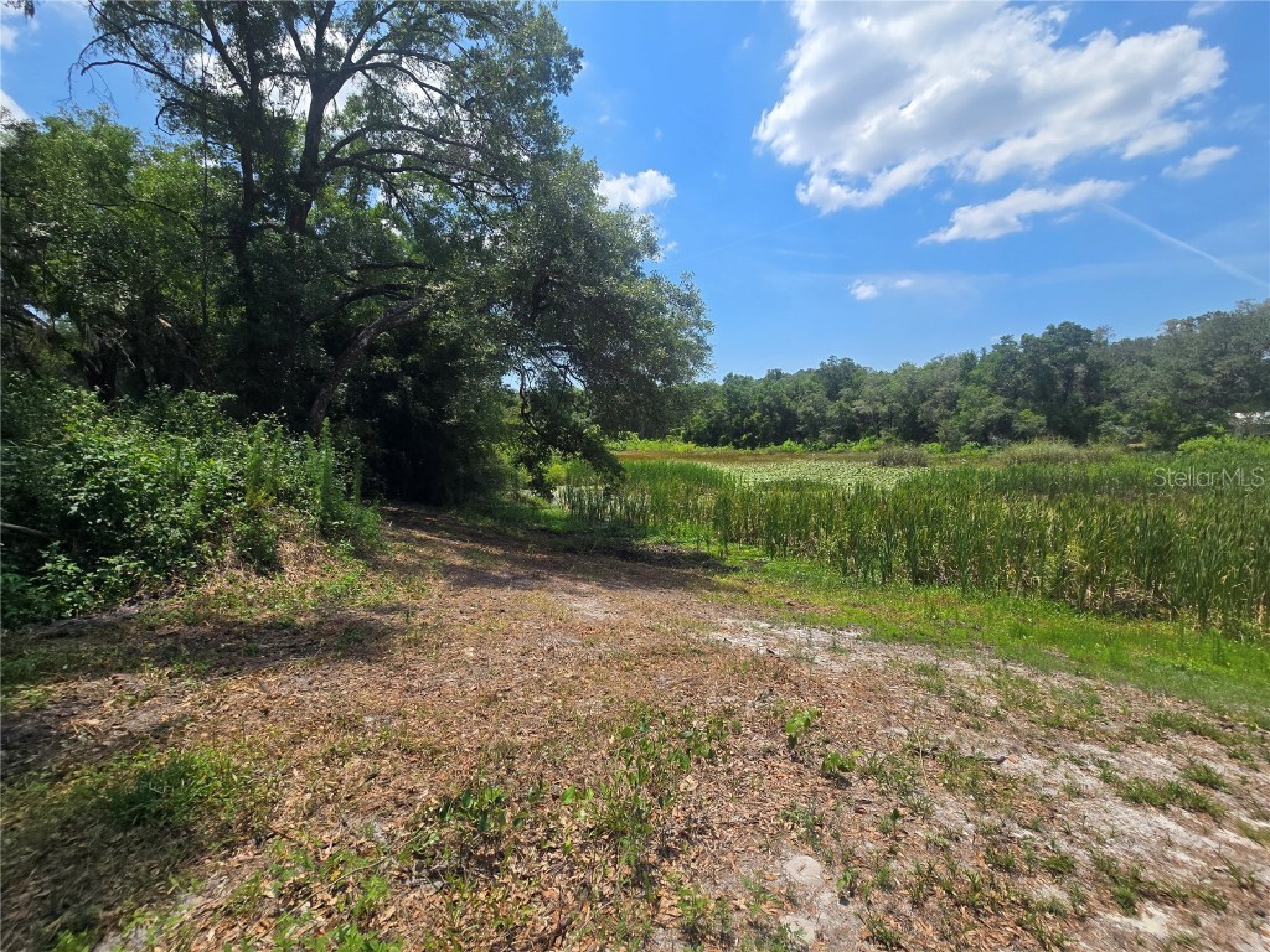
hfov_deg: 106.2
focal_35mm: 13
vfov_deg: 89.9
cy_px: 476
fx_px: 477
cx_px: 635
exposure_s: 1/2271
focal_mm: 2.2
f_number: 2.2
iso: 50
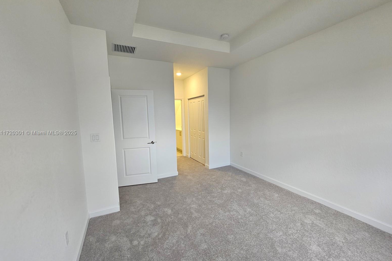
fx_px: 152
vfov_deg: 81.2
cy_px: 133
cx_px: 198
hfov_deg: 104.3
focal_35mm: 14
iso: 125
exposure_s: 1/60
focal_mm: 2.2
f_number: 2.2
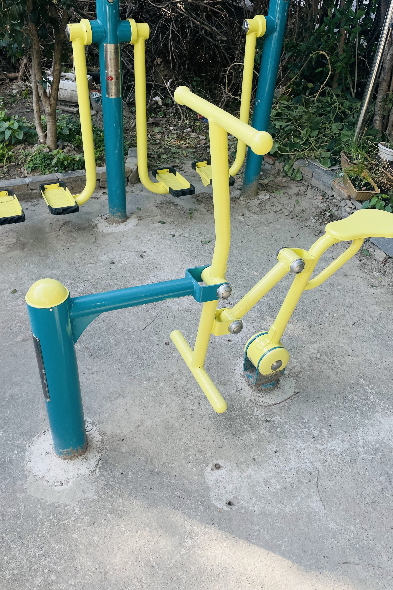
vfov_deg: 65.5
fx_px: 458
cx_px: 192
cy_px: 295
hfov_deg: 46.4
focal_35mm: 28
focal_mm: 4.2
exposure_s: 1/584
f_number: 1.6
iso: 32
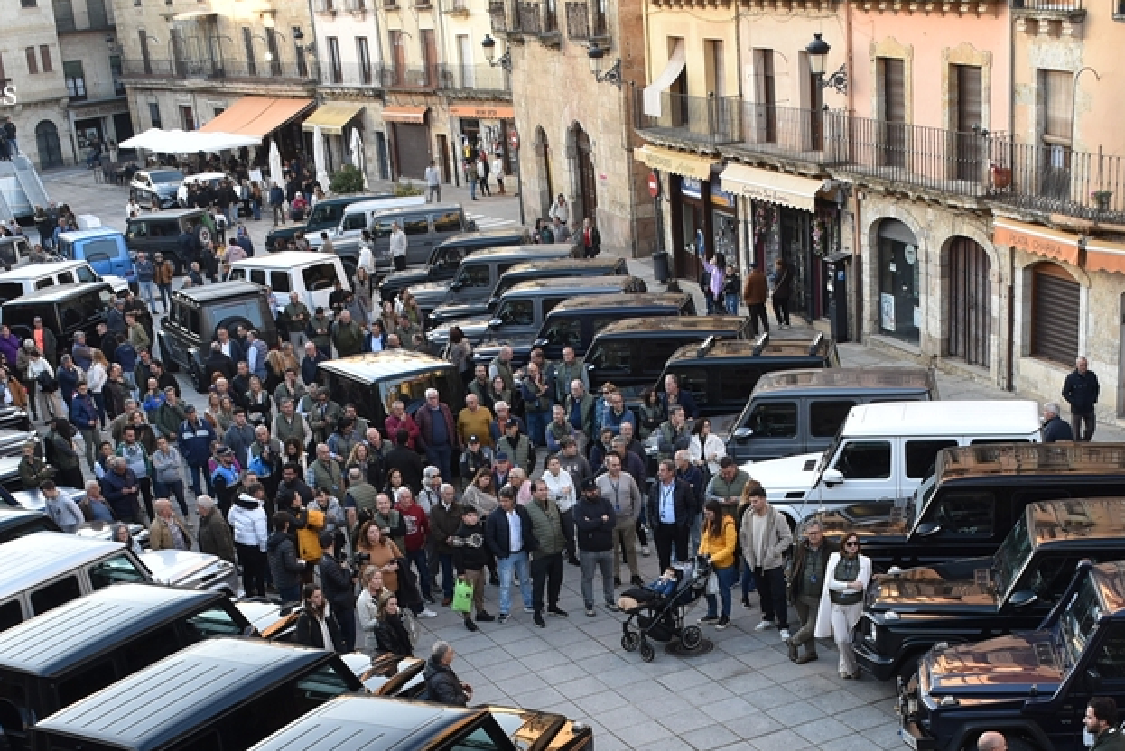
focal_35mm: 52
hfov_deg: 38.1
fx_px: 1626
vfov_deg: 25.1
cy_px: 693
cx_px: 632
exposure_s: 1/100
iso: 400
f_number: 5
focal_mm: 18
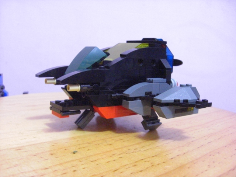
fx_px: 259
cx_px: 118
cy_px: 88
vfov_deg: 37.7
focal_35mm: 38
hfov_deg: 49.0
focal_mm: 6.2
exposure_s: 1/13
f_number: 2.7
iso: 800
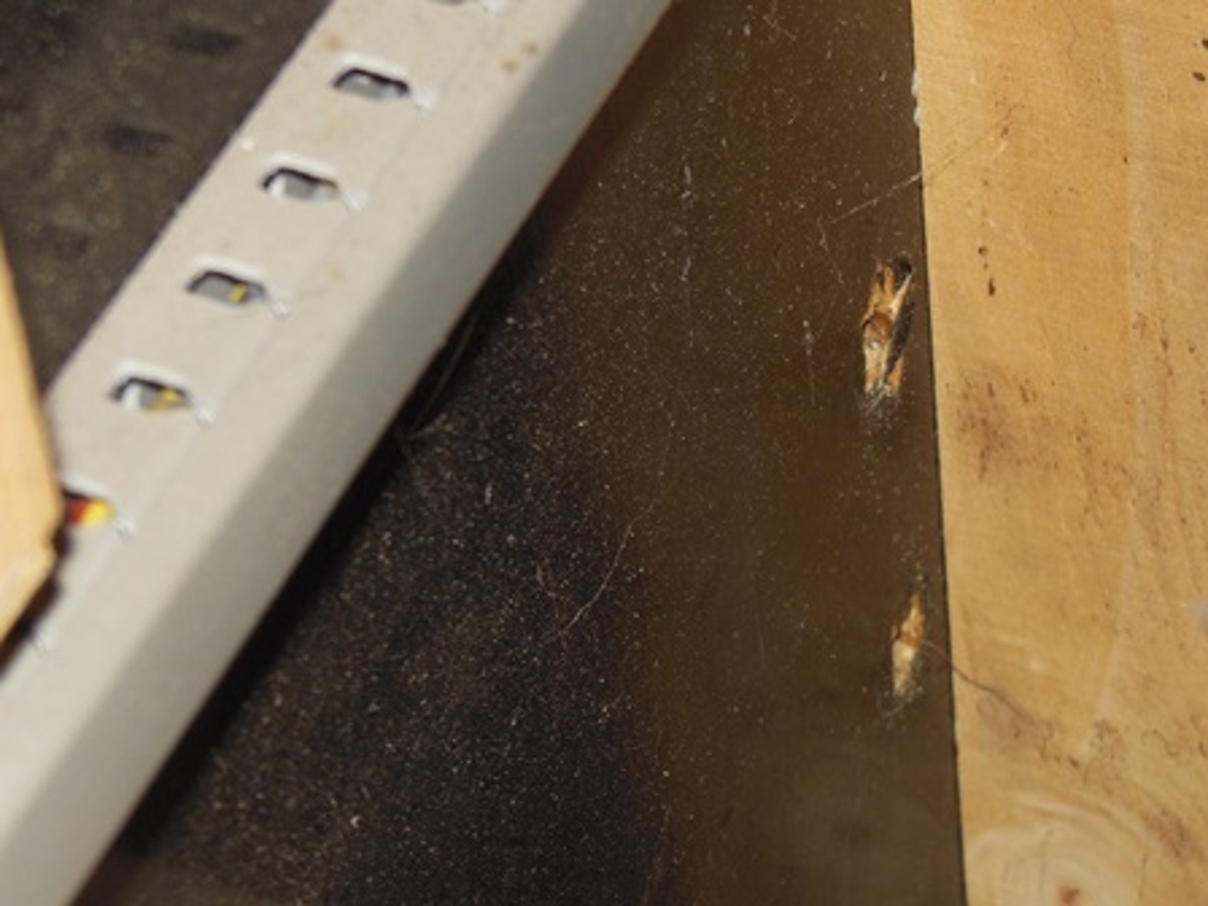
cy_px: 453
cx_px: 604
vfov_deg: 15.1
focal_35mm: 98
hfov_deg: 20.0
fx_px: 3420
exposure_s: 1/60
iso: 200
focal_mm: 17.5
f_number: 4.7
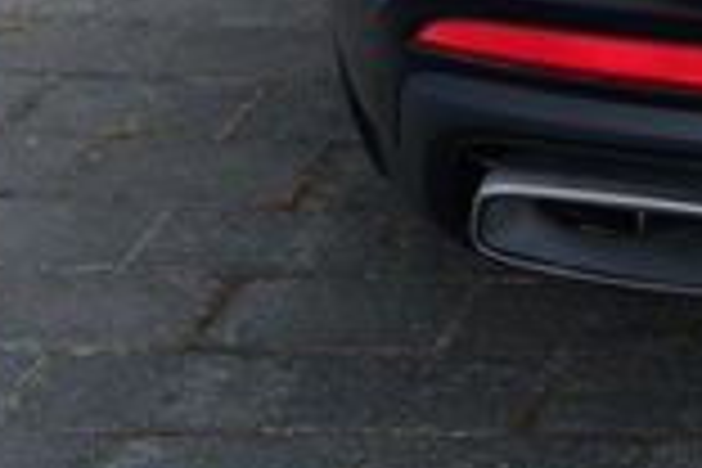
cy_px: -436
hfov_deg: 8.6
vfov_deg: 6.0
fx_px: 4329
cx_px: 1588
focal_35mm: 222
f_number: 3.6
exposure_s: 1/100
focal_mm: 30.2
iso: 200
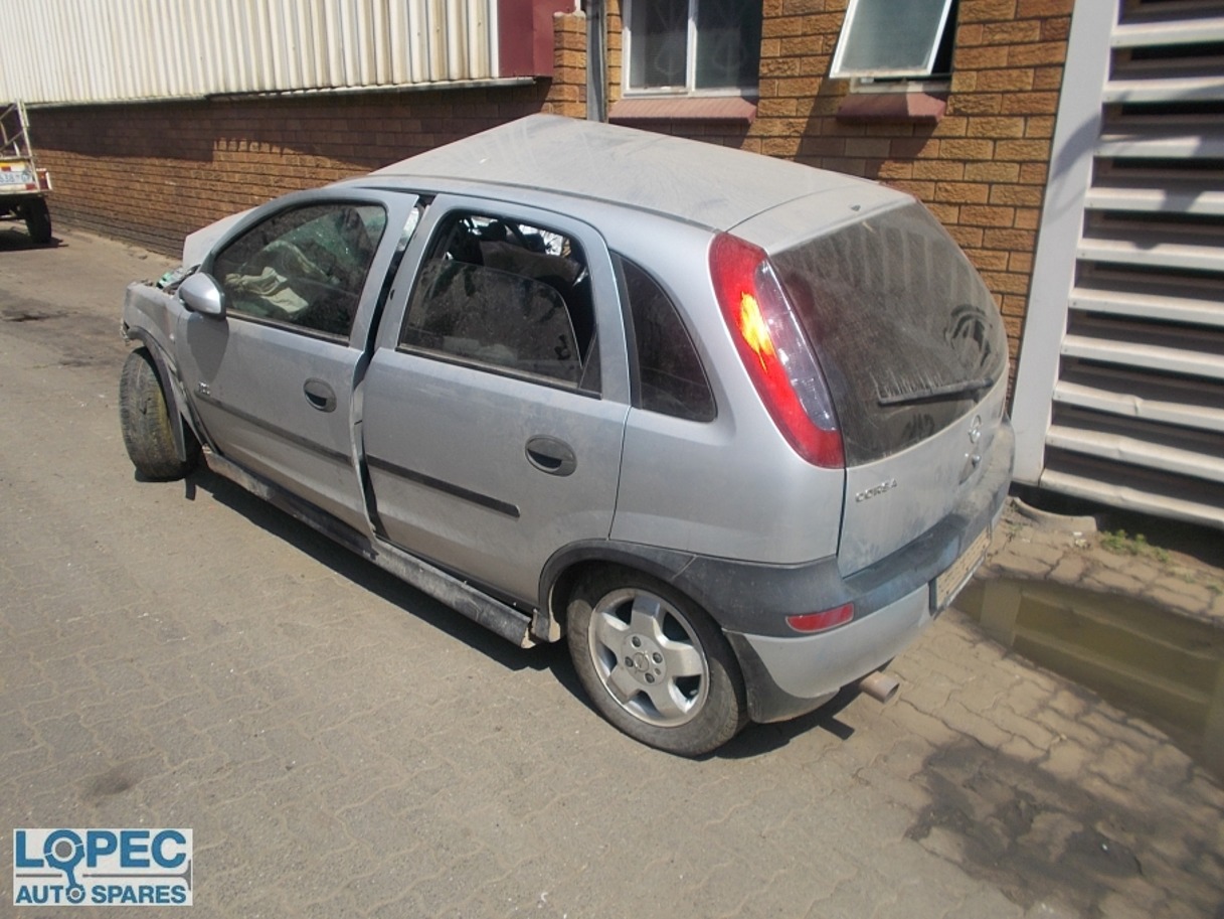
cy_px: 460
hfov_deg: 67.3
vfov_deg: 53.1
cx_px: 612
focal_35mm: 26
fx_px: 919
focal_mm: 4.6
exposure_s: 1/160
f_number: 8
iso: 80
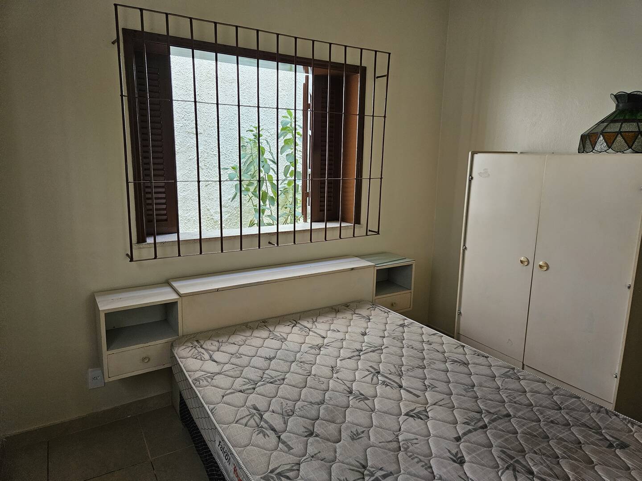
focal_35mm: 23
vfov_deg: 58.9
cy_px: 240
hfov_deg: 73.9
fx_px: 427
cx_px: 321
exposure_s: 1/170
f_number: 1.8
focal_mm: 5.4
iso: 400
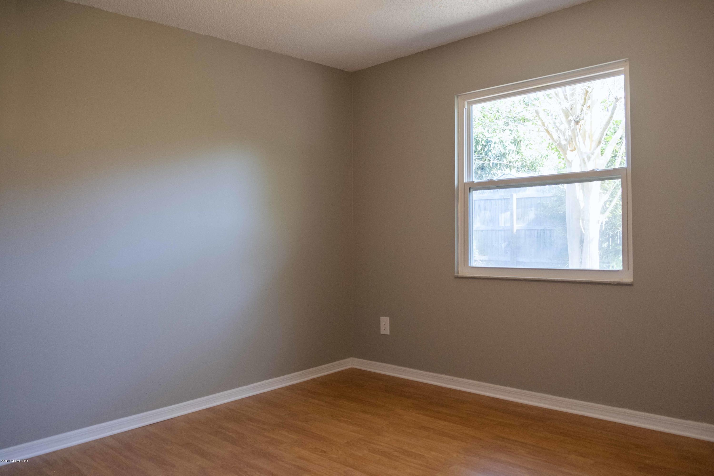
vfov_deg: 47.9
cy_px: 238
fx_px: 535
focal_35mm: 27
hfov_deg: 67.4
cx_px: 357
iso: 800
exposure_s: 1/60
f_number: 2.8
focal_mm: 18
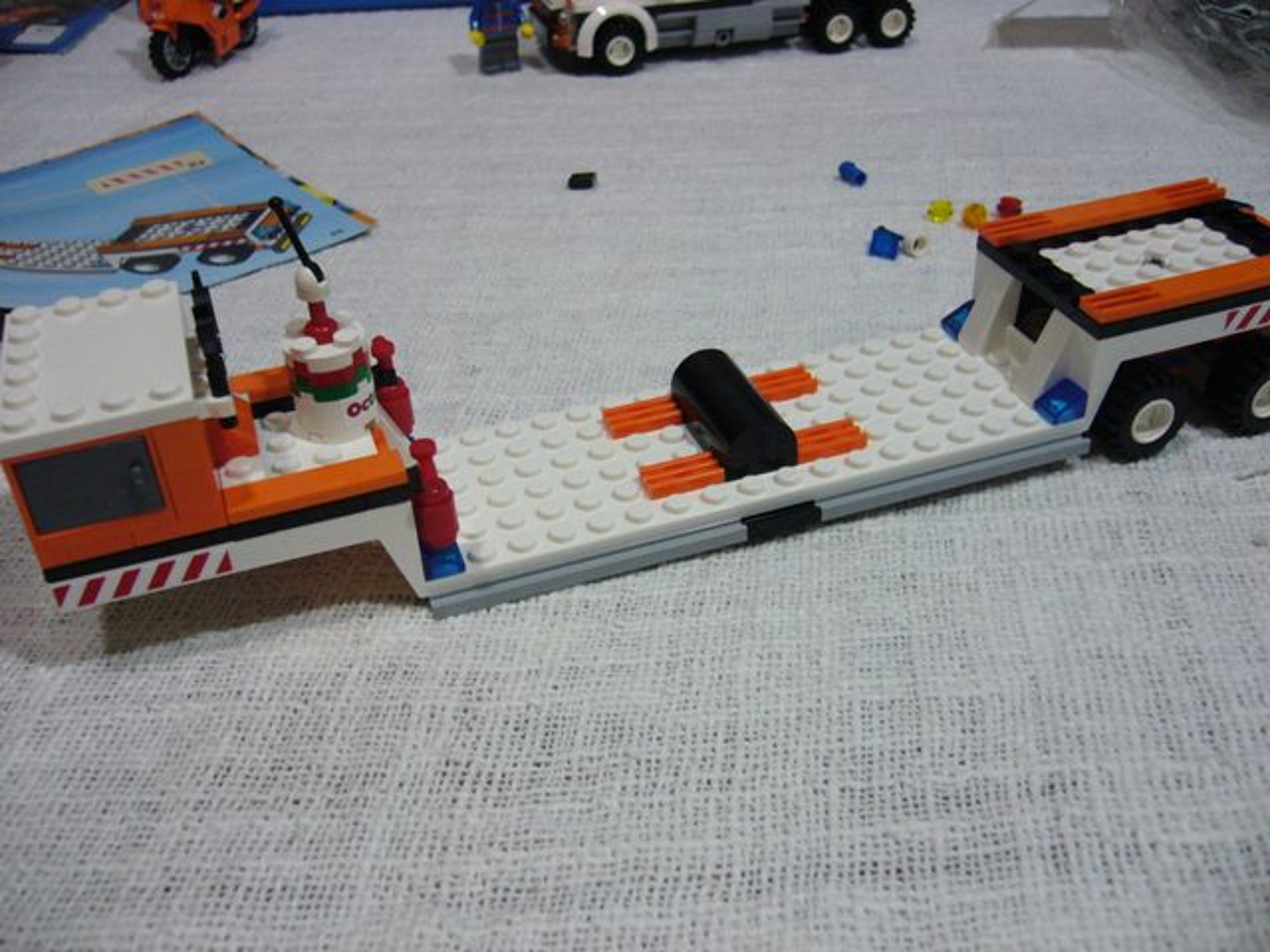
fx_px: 1284
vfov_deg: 40.7
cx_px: 635
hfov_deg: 52.6
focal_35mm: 35
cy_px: 476
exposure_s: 1/13
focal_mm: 5.8
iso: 200
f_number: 2.8
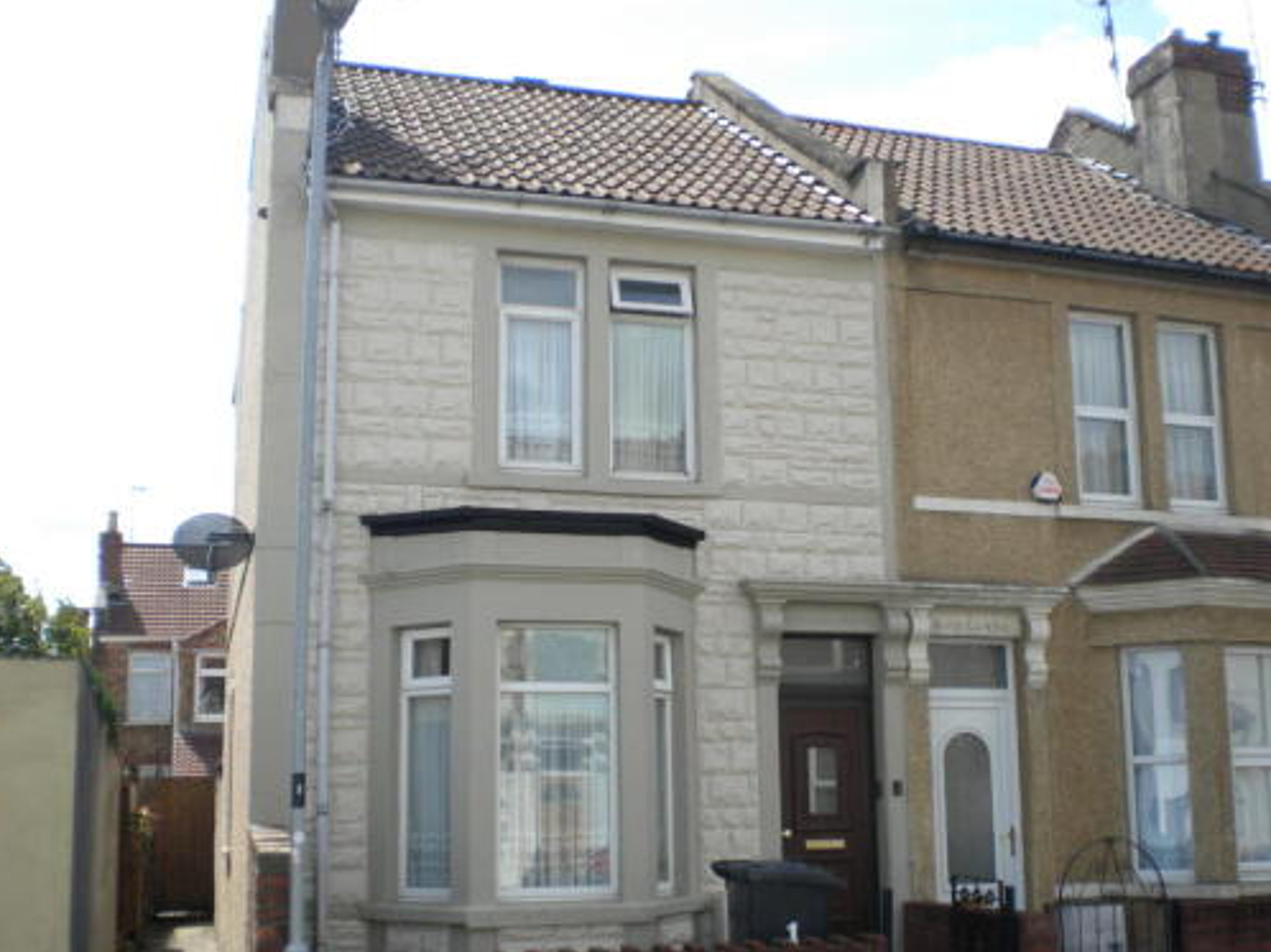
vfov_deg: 35.0
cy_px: 553
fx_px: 1505
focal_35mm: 41
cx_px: 673
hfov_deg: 45.8
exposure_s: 1/495
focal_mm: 6.3
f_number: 4.6
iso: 113
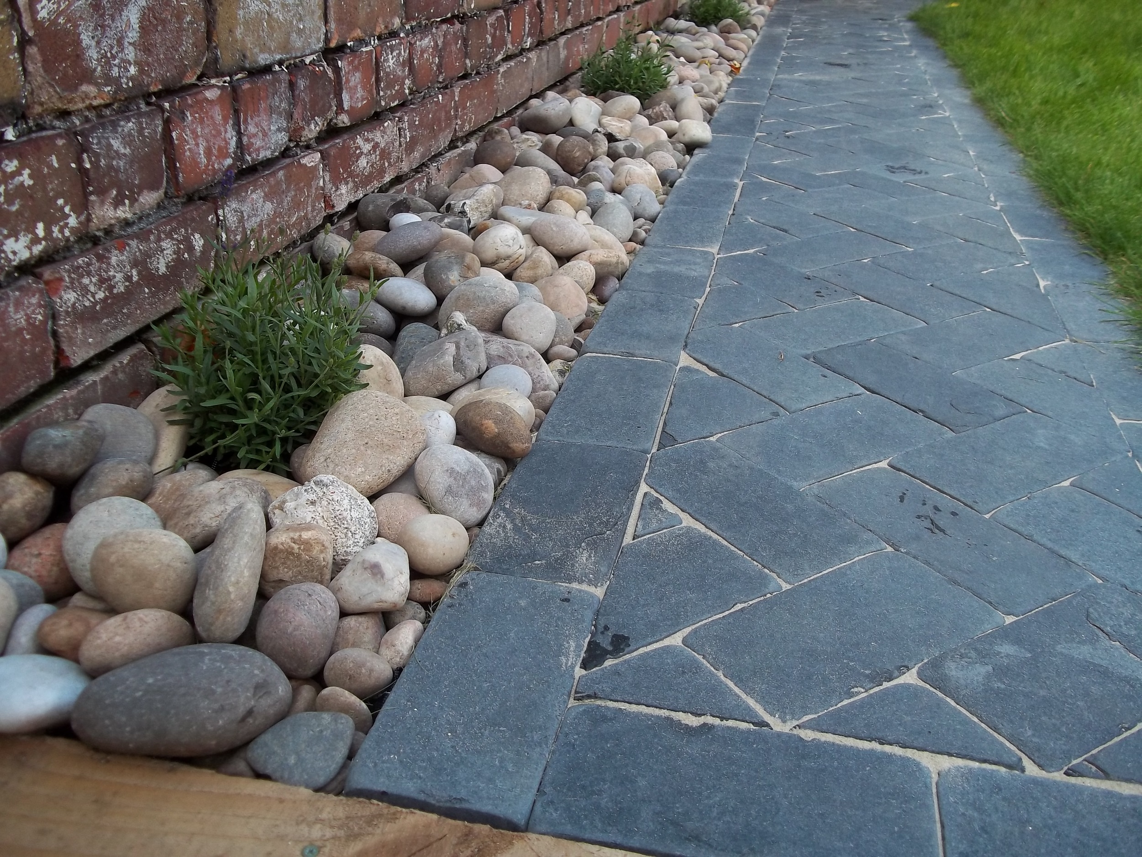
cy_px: 428
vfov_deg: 44.2
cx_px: 571
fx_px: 1056
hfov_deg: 56.8
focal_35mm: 32
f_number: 2.9
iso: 80
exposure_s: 1/250
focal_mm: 5.7
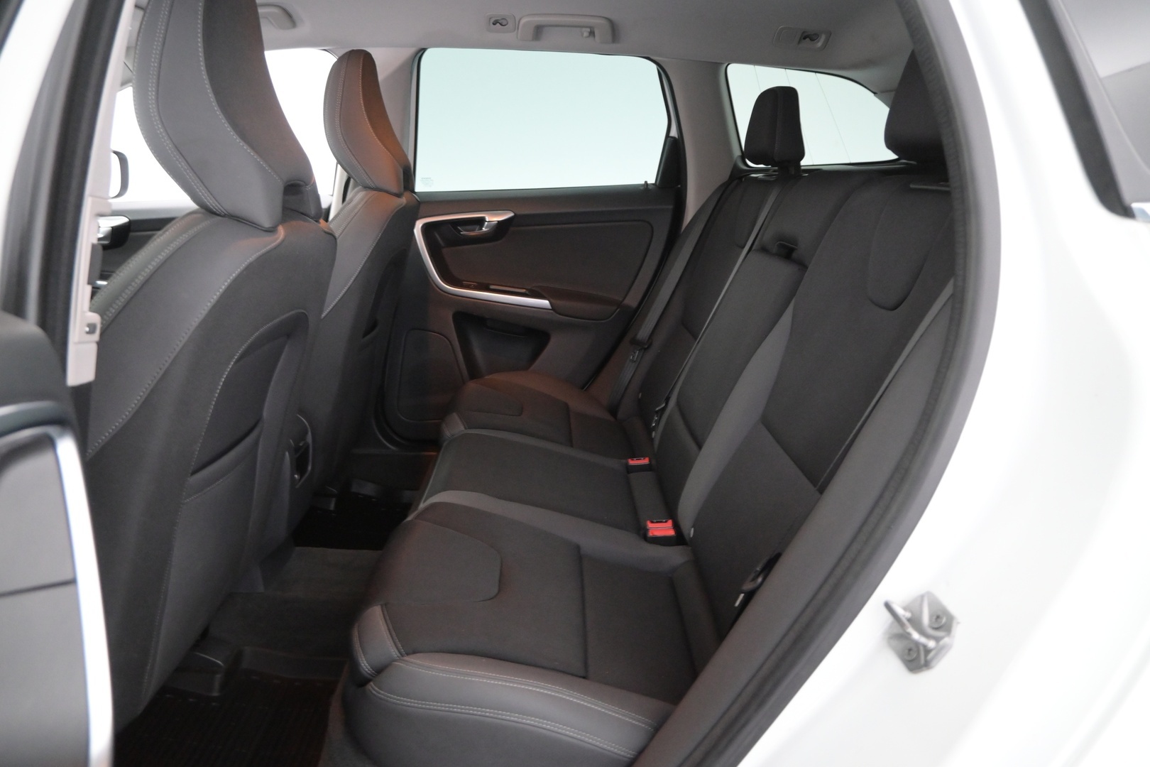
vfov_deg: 53.1
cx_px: 575
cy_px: 384
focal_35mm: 24
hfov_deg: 73.7
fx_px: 767
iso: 3200
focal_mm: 16
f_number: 3.5
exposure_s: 1/25
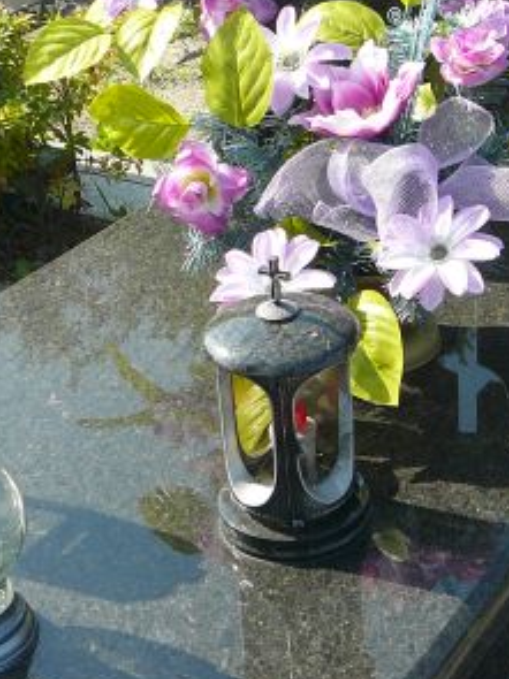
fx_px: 1491
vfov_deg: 25.6
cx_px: 431
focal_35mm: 76
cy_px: 269
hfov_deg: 19.1
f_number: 2.8
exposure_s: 1/500
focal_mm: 5.2
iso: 80
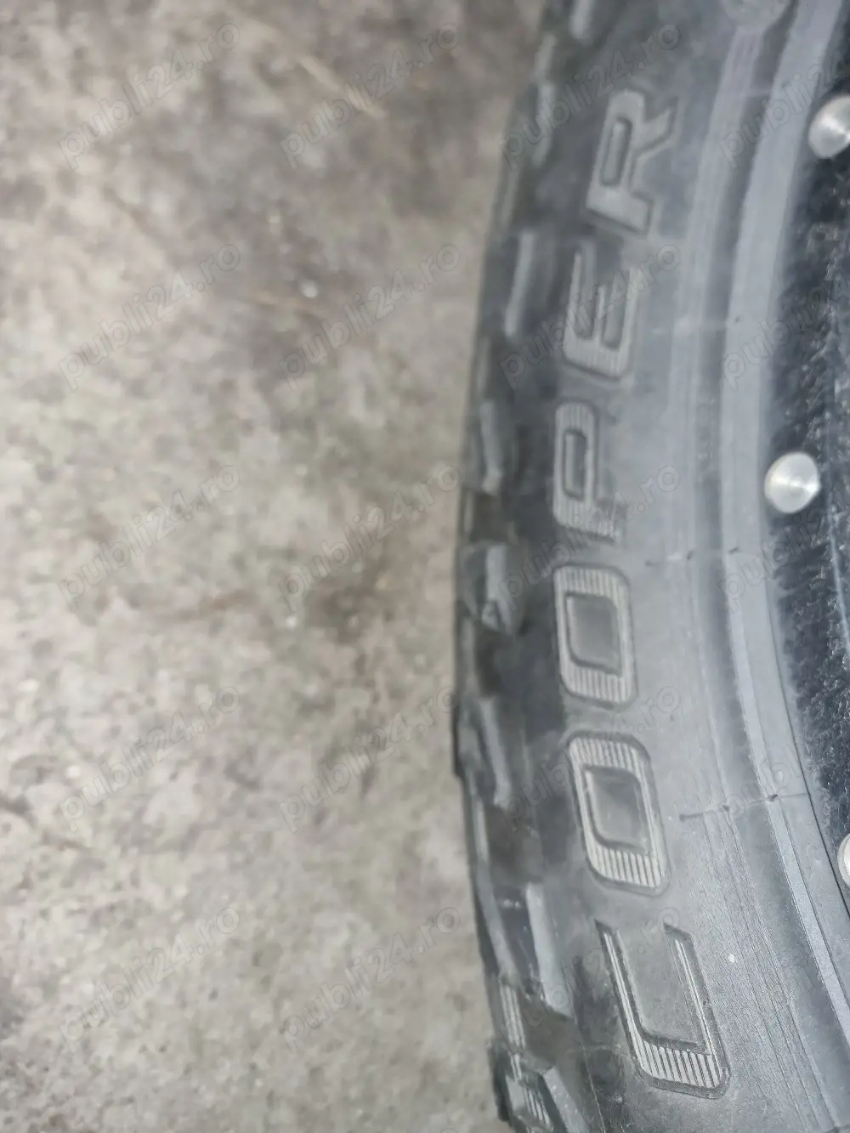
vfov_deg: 71.6
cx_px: 425
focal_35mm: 24
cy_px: 566
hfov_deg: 56.8
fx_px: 786
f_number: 1.8
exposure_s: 1/50
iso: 119
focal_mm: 6.7
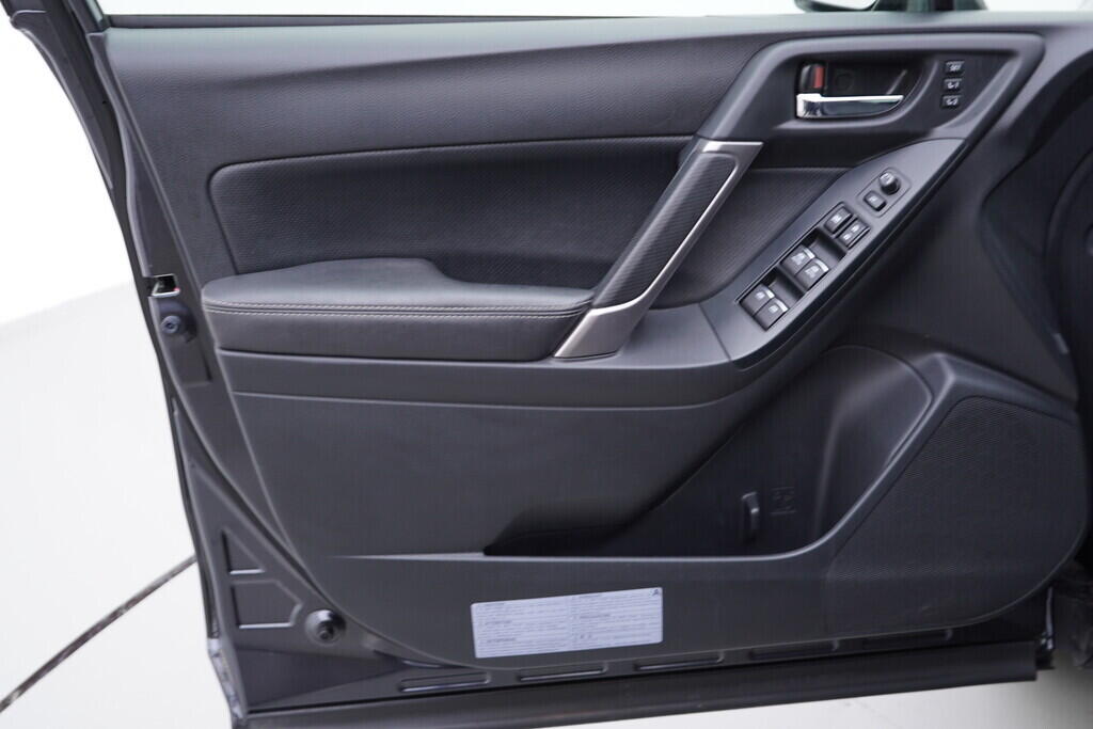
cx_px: 546
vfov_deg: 36.9
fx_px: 1093
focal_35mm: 36
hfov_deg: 53.1
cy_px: 364
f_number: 2.8
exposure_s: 1/40
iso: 125
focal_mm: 24
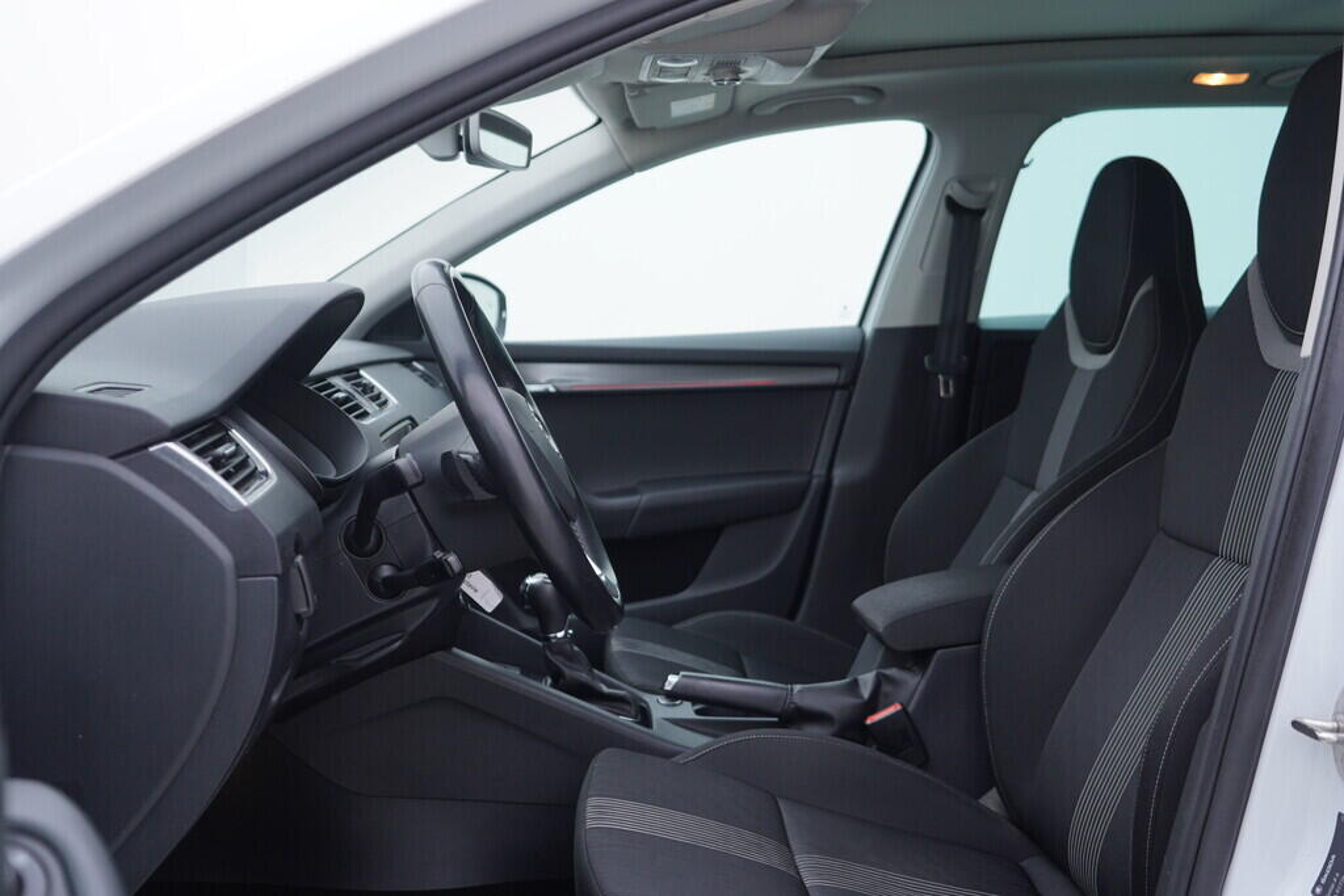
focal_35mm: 36
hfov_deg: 53.1
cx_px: 672
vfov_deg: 36.9
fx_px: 1344
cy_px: 448
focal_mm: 24
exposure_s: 1/50
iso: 125
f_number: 3.2
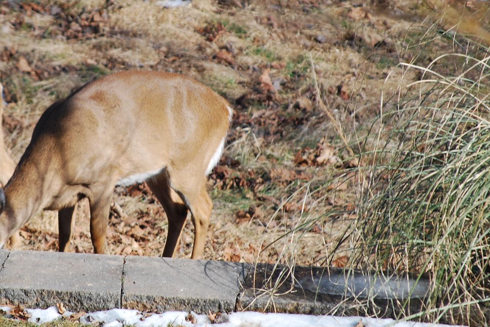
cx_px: 148
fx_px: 6601
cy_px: 102
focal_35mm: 485
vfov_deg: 2.8
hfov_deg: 4.3
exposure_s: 1/125
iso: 100
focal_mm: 200
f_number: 9
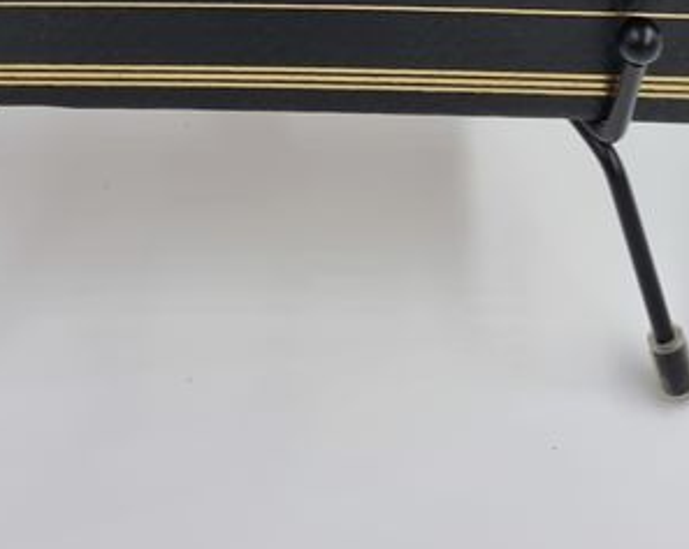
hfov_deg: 24.1
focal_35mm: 79
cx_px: 302
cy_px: -468
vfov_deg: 16.1
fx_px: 1609
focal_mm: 6.7
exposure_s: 1/120
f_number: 1.8
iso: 50
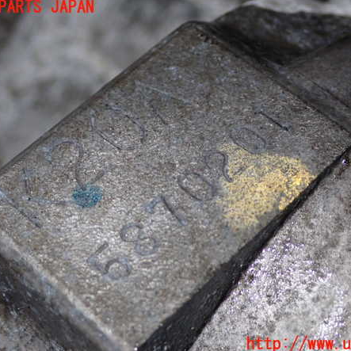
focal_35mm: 85
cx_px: 188
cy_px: 176
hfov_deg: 20.4
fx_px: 975
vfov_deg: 20.4
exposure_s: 1/60
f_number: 11
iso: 250
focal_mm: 12.73
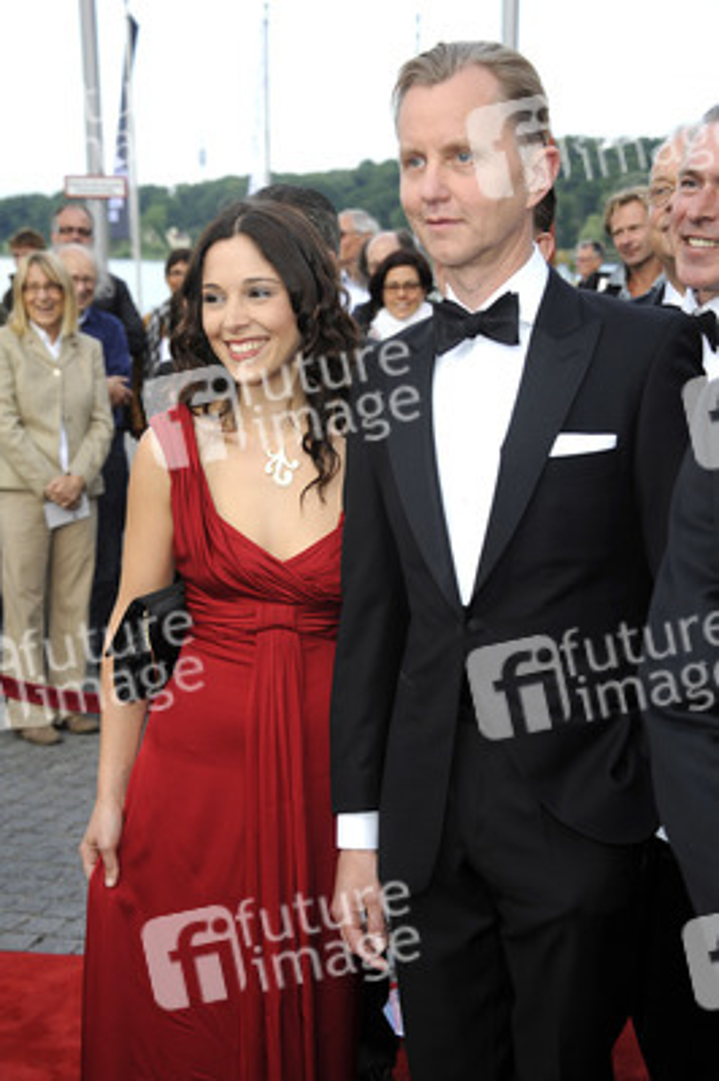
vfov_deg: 32.4
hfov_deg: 21.9
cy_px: 540
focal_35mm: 62
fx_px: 1860
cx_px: 360
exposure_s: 1/200
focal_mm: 62
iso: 320
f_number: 6.3
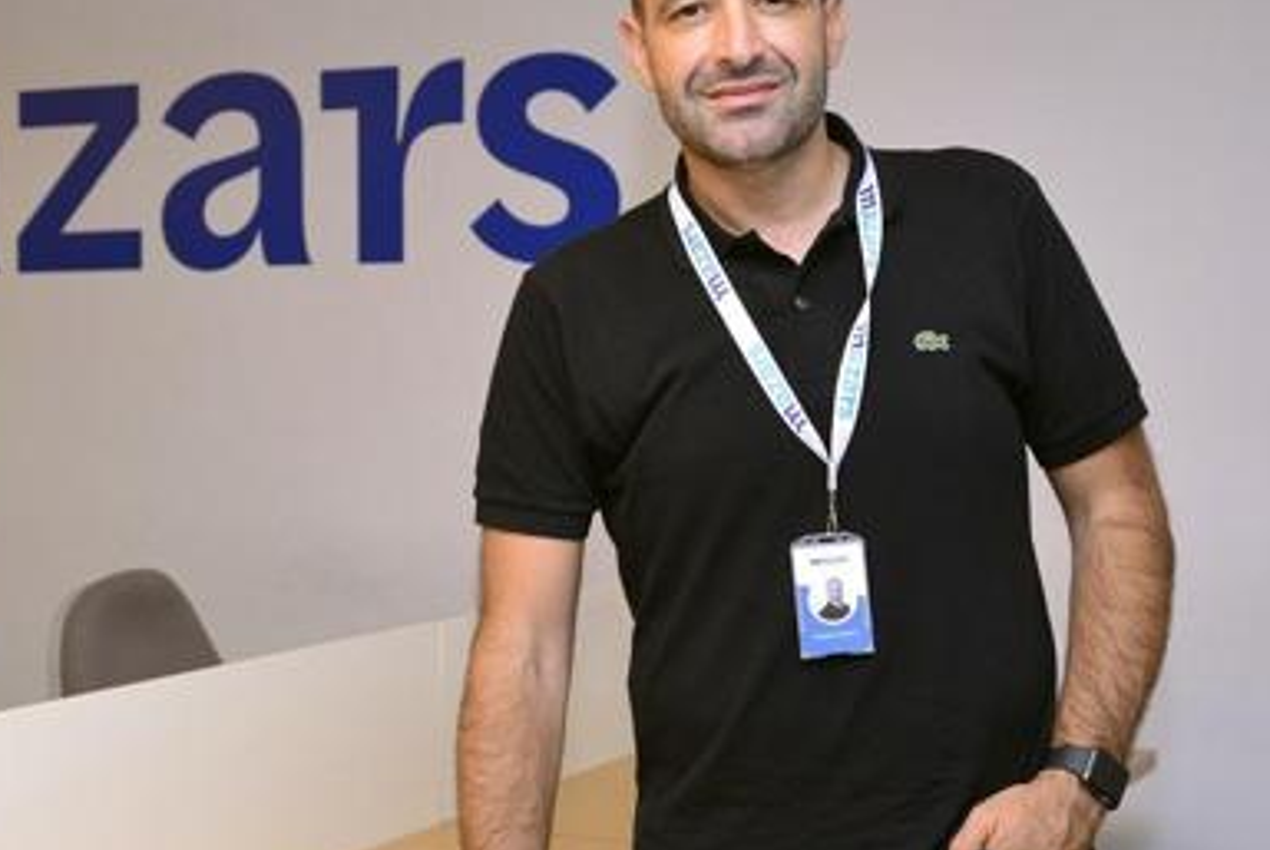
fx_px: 2366
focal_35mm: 67
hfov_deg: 29.9
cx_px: 491
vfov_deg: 20.4
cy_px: 400
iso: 1600
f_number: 5
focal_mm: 42
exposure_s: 1/200
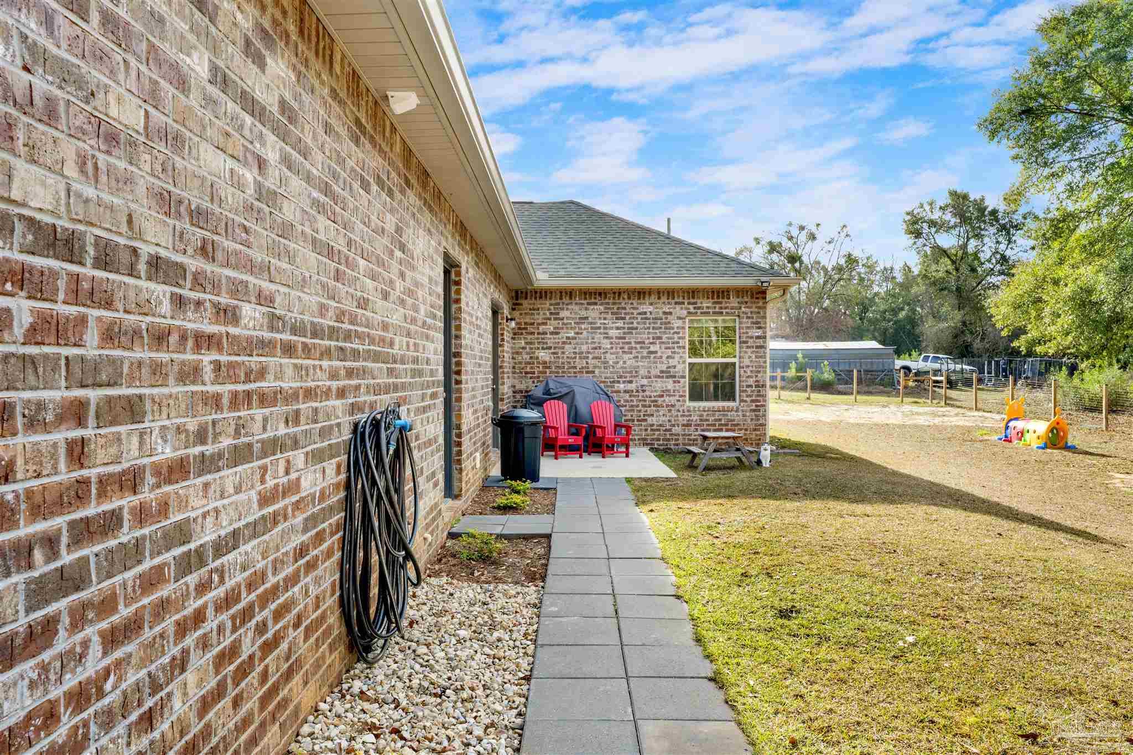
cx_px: 566
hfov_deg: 73.7
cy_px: 378
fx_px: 755
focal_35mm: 24
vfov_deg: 53.1
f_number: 11
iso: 500
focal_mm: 24
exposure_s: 1/200
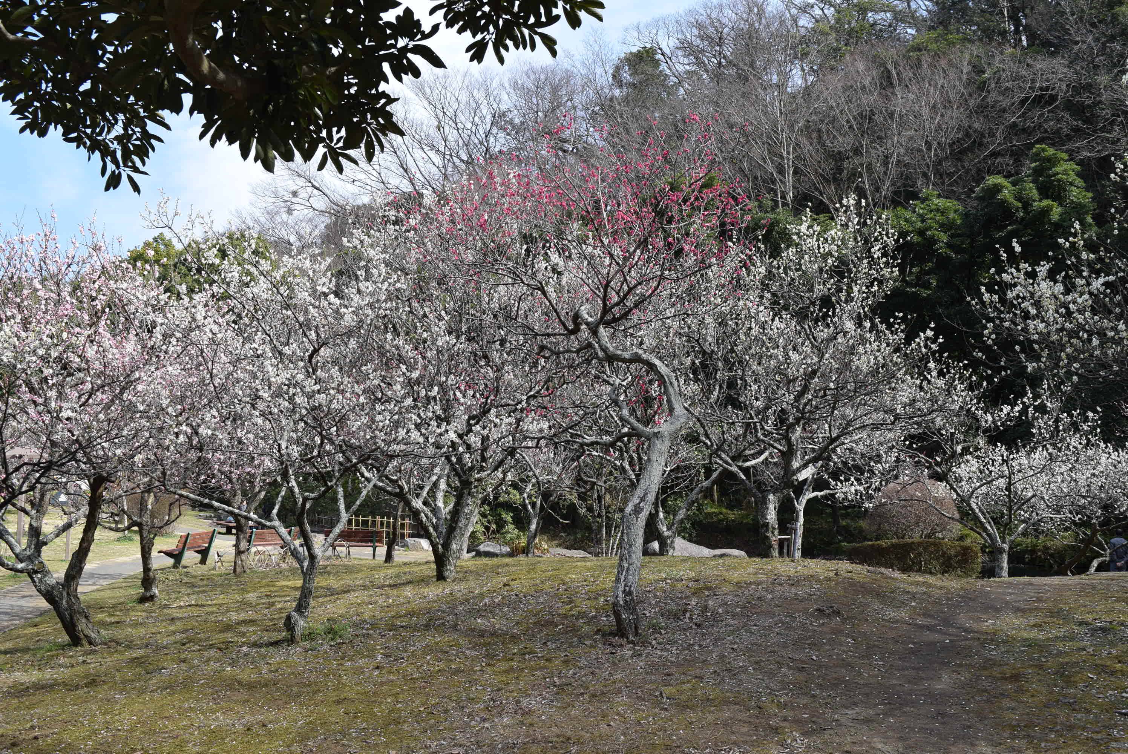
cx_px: 564
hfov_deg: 57.2
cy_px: 377
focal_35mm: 33
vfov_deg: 40.0
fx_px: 1035
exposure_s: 1/320
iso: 200
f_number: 8
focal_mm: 22
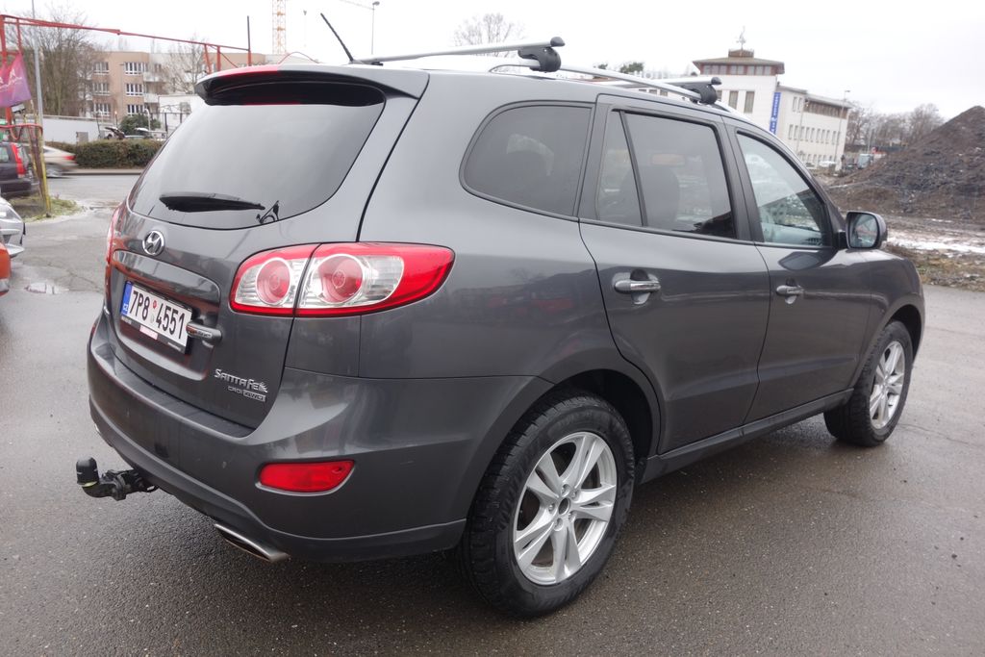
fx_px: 766
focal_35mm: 28
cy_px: 328
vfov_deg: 46.4
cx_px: 492
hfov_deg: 65.5
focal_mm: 10.4
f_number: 5.6
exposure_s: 1/30
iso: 125
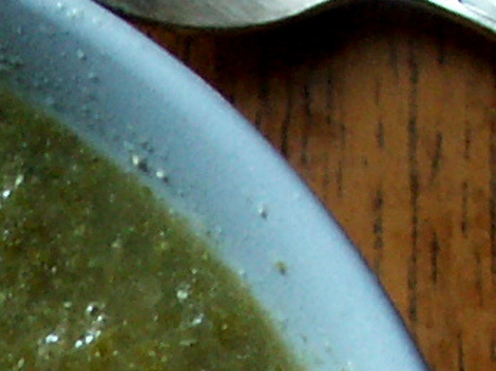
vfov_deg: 6.0
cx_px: -285
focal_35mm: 237
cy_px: 844
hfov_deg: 8.2
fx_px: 3394
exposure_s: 1/15
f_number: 2.8
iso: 100
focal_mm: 8.3
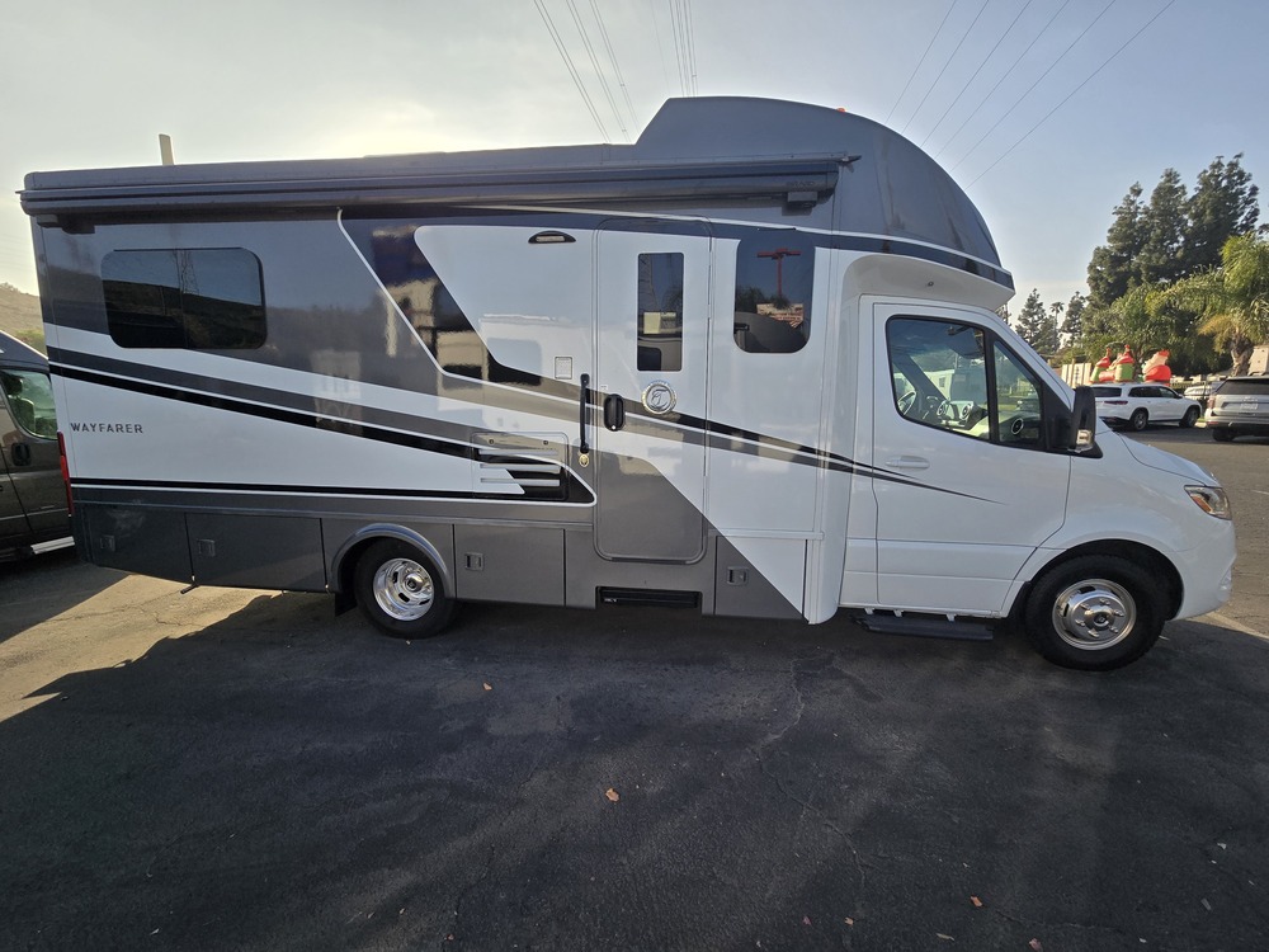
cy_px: 476
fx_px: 477
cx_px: 634
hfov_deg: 106.2
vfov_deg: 89.9
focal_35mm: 13
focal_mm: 2.2
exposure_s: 1/2000
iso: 64
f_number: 2.2
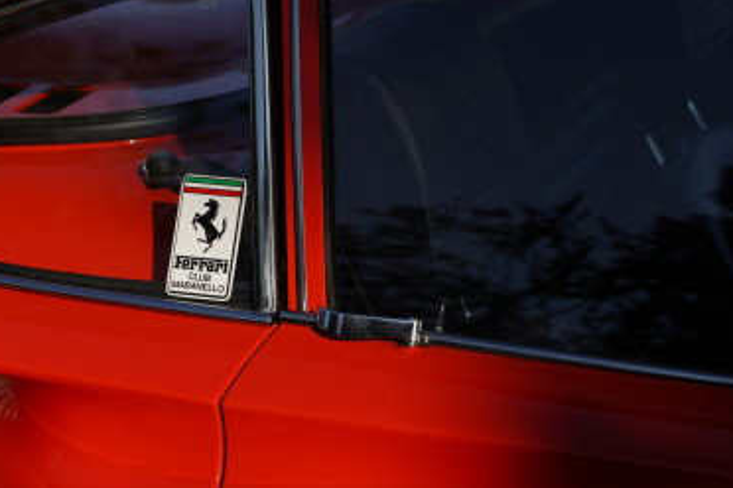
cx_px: 185
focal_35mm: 121
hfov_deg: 16.8
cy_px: 232
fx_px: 2464
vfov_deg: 11.3
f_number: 9
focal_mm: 75
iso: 640
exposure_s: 1/2000
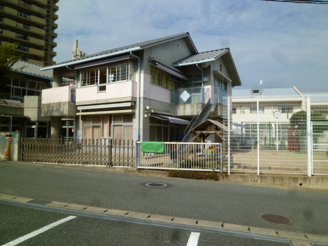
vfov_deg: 54.9
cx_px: 164
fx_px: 237
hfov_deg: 69.4
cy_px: 123
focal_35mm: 25
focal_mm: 4.5
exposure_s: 1/500
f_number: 5.6
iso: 80
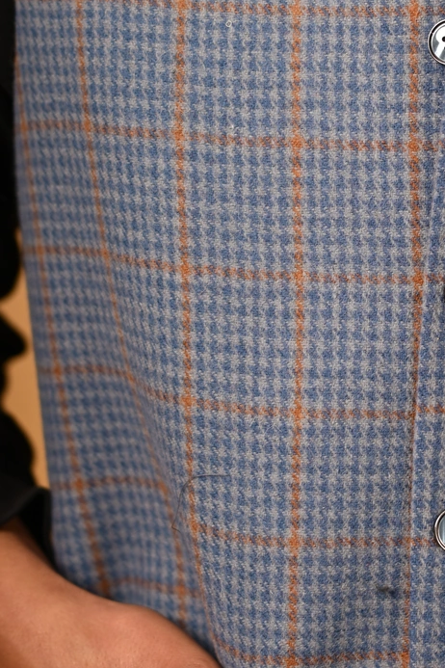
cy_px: 238
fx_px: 2206
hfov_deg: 11.4
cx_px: 491
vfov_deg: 17.2
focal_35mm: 119
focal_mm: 50
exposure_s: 1/1250
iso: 200
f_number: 2.2
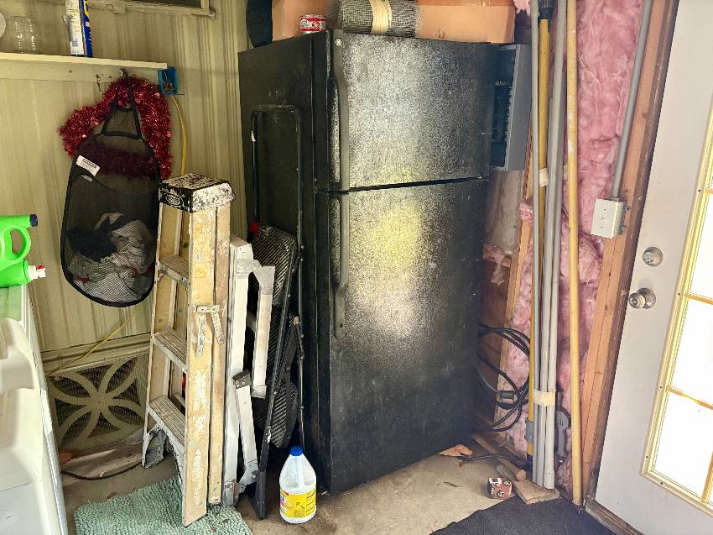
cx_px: 356
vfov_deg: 53.0
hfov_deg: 67.3
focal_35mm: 26
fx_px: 535
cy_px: 268
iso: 400
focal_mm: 5.96
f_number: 1.6
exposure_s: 1/60
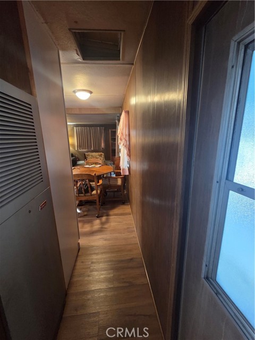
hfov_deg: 89.9
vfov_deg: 106.2
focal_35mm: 13
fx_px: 128
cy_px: 170
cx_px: 128
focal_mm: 2.2
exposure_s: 1/60
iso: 1000
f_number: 2.2
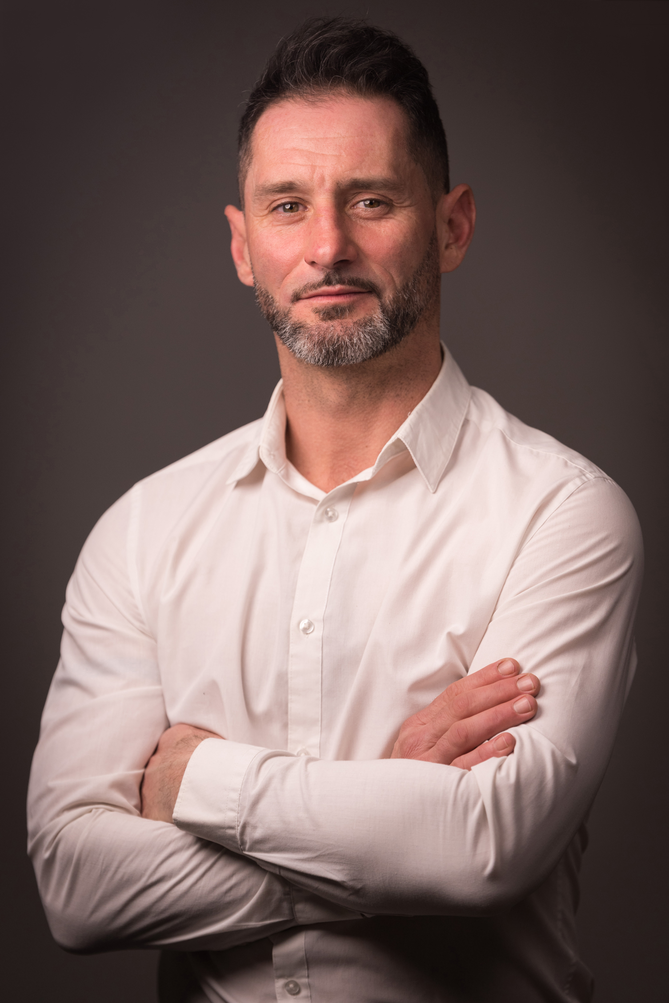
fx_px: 4456
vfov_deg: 12.8
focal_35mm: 160
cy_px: 502
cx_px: 334
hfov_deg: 8.6
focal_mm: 160
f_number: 3.2
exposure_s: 1/320
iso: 500
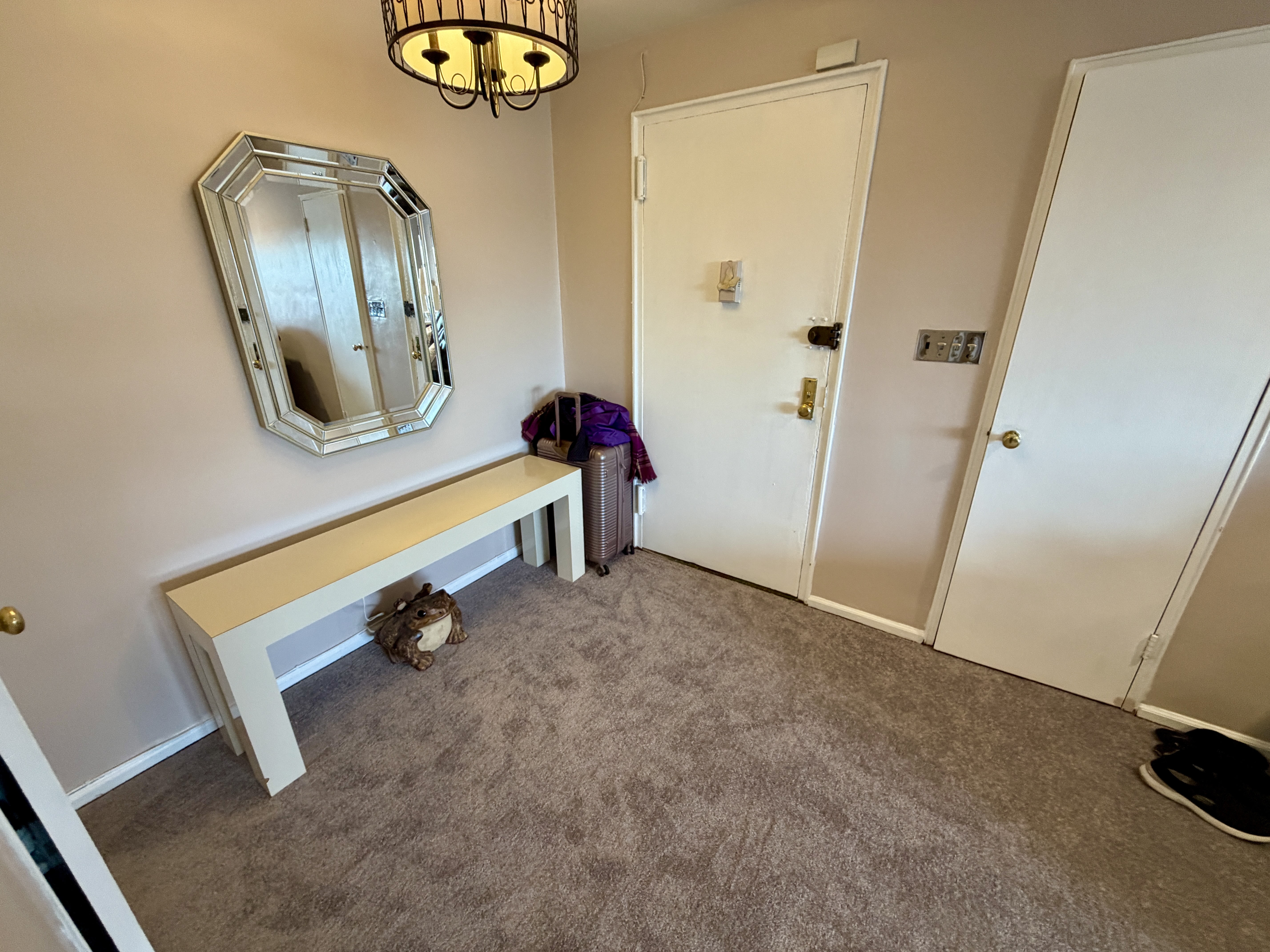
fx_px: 514
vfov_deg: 85.7
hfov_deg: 102.1
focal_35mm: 14
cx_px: 635
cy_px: 476
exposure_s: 1/60
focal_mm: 2.22
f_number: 2.2
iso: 320
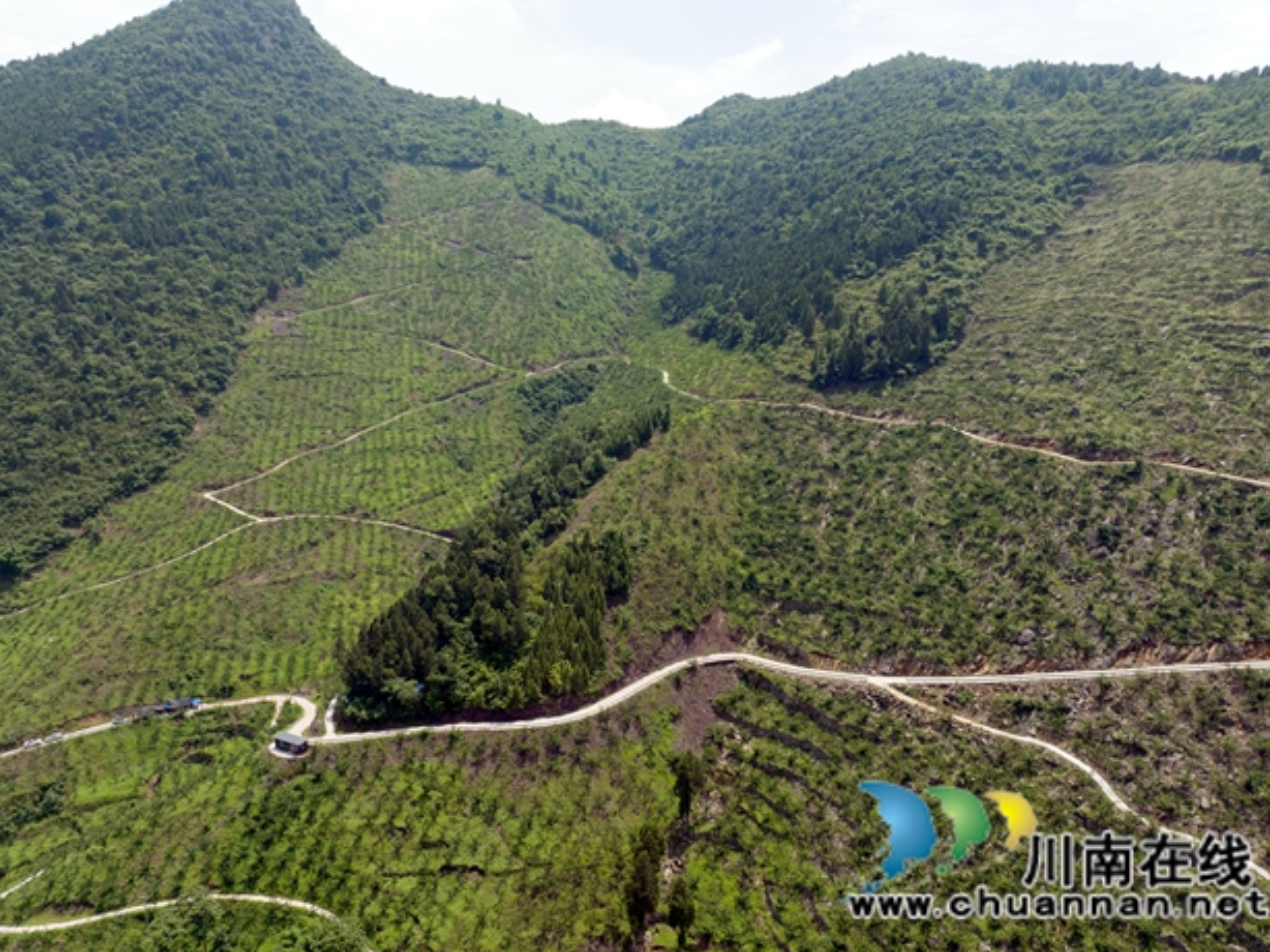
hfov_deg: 69.4
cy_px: 487
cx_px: 647
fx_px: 917
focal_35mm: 25
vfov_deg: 54.8
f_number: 2.8
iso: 130
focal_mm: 12.29
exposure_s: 1/2500
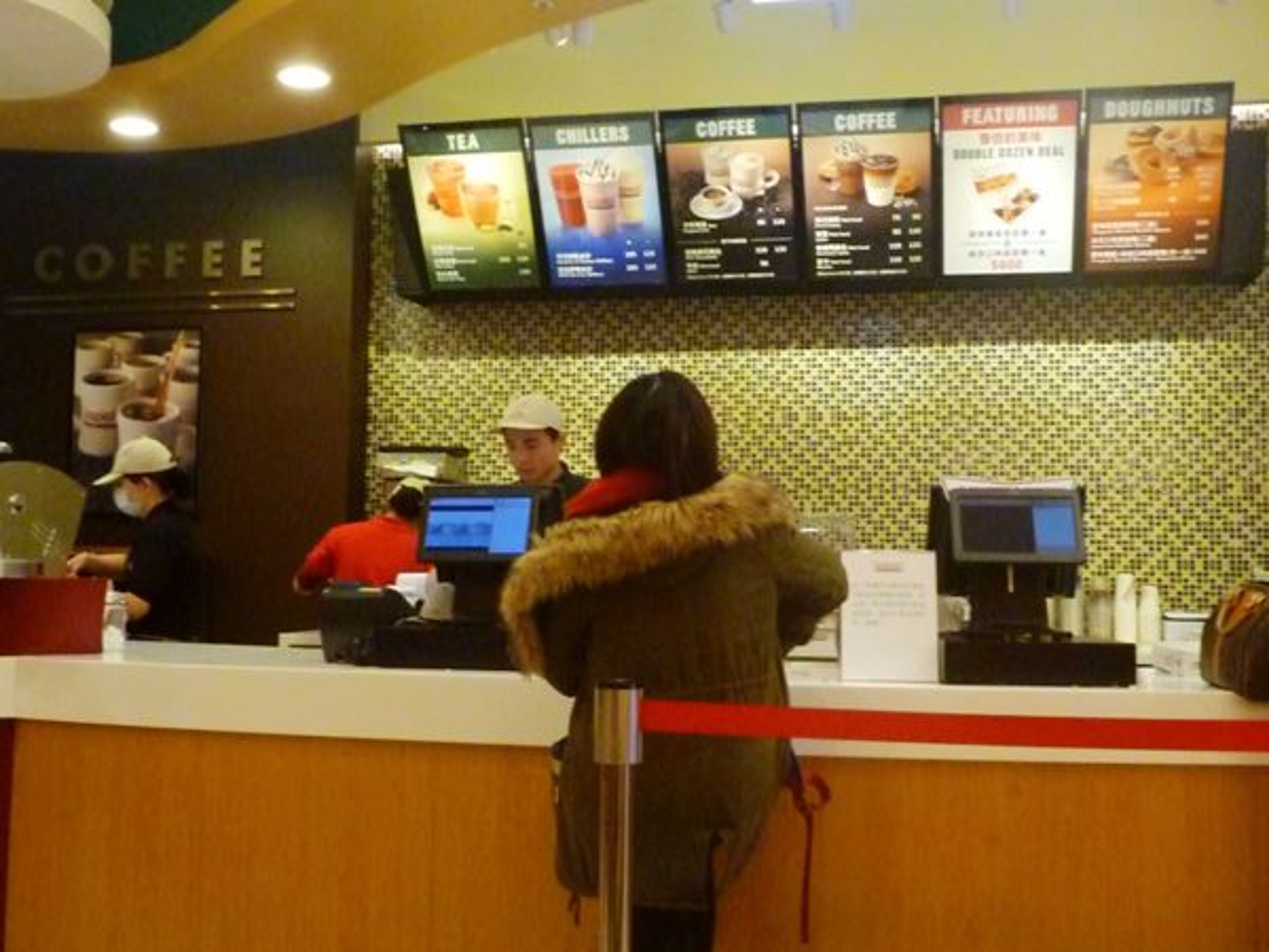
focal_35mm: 41
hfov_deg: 45.8
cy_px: 476
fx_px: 1503
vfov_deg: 35.1
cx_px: 634
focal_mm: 7.4
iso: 1600
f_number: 4.2
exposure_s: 1/100
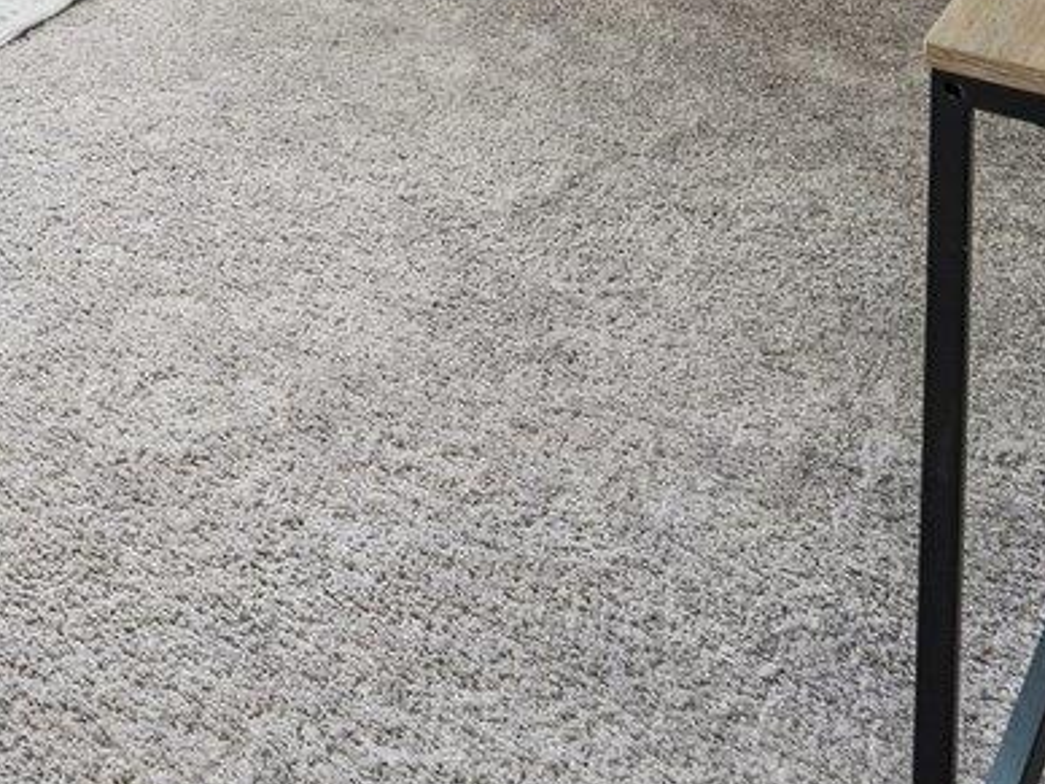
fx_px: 2143
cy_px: -877
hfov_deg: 19.3
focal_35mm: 71
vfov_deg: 15.5
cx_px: -913
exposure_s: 1/30
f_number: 8
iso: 800
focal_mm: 14
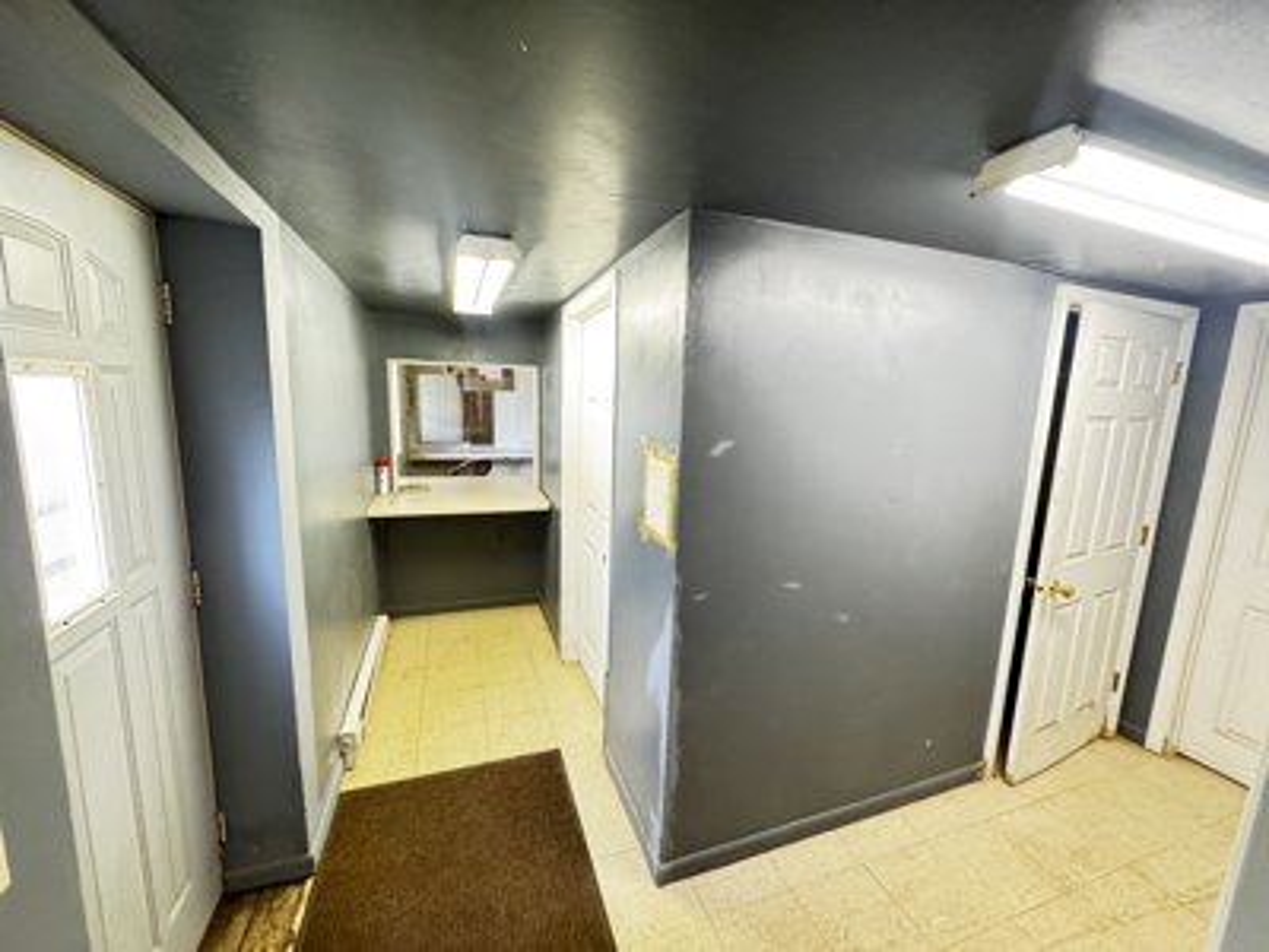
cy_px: 476
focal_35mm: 14
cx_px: 634
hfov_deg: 102.1
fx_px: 513
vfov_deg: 85.7
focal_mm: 2.22
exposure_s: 1/60
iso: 640
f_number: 2.2
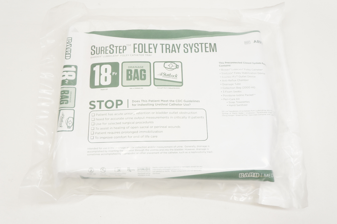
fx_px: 337
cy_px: 112
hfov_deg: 53.2
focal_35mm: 36
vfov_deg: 36.8
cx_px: 168
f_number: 6.3
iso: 400
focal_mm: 24
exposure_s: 1/60
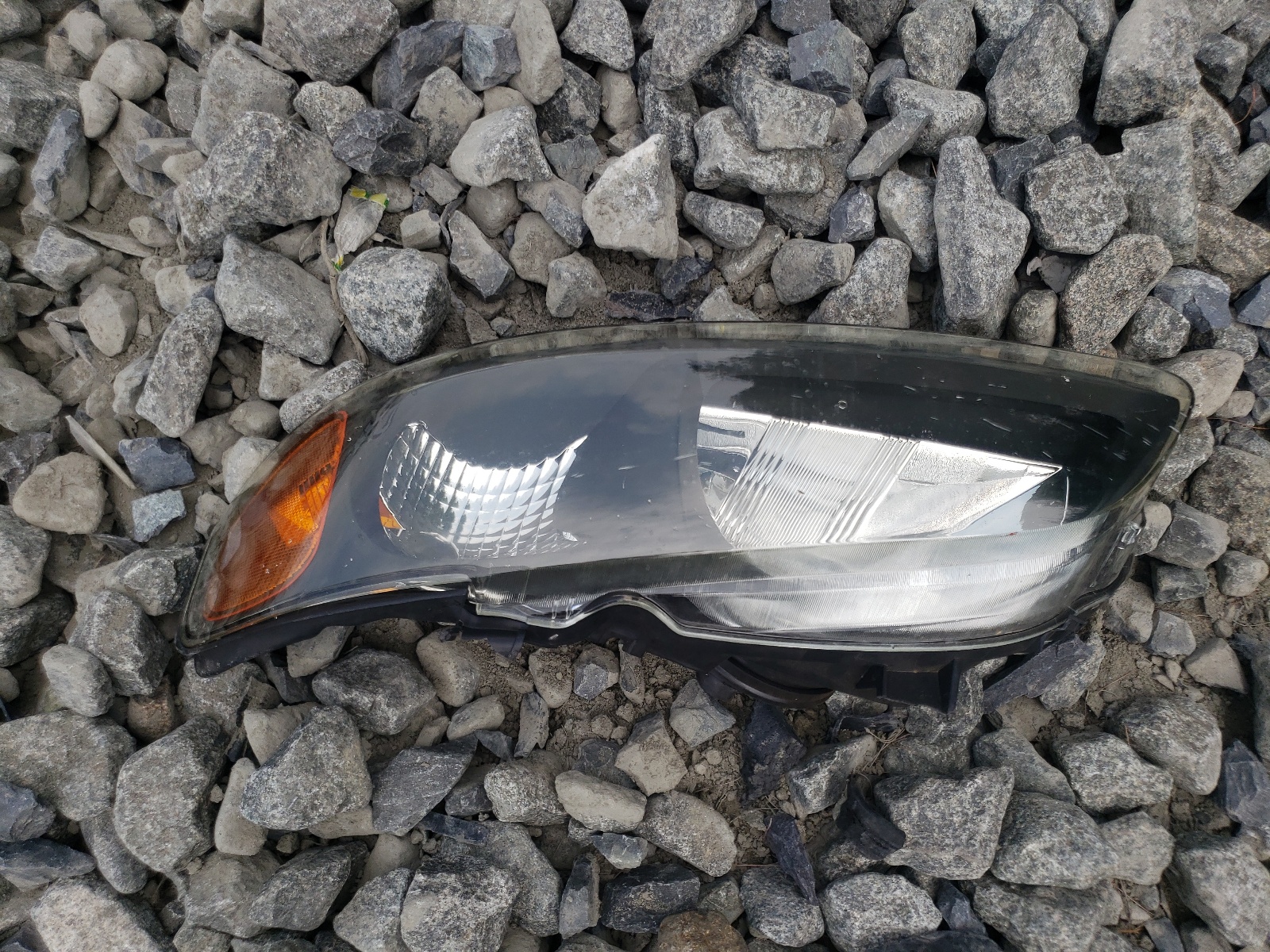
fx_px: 954
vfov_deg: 53.1
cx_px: 635
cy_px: 476
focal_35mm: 26
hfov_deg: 67.3
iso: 50
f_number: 1.5
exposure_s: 1/2500
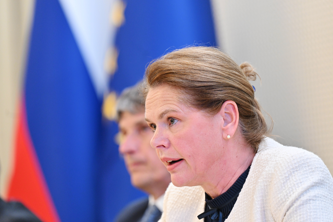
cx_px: 166
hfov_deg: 10.2
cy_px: 112
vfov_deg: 6.8
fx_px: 1859
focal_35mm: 201
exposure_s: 1/320
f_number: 4
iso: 2500
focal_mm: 200
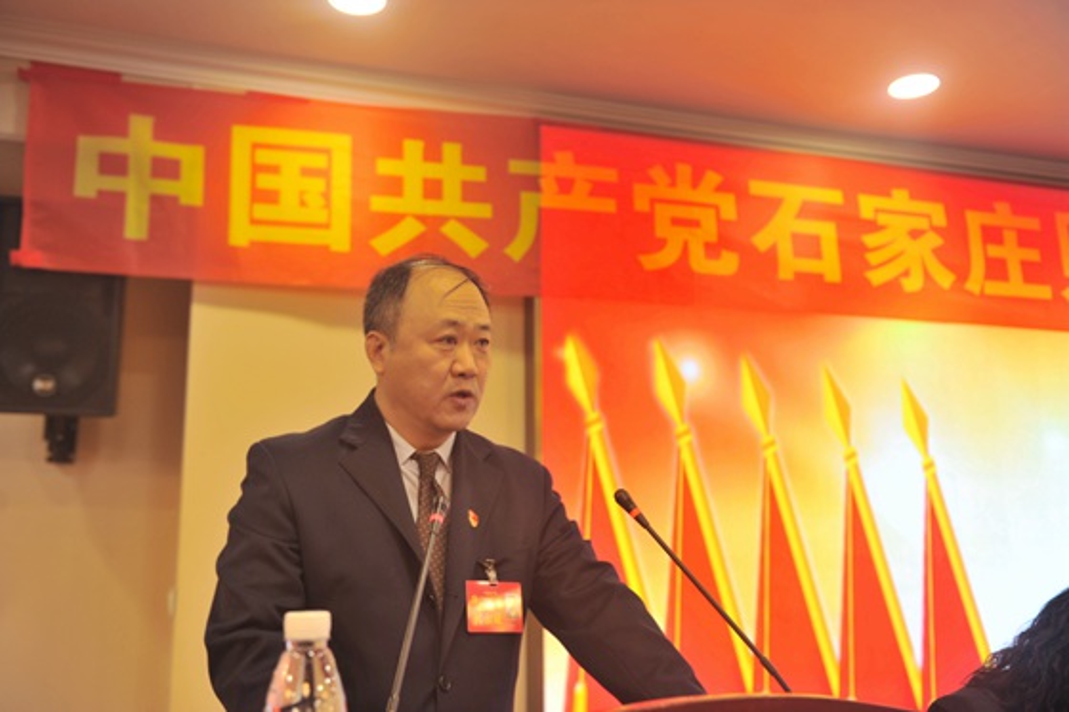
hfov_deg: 50.7
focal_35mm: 38
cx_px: 534
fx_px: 1128
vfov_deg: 35.0
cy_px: 356
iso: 200
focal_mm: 38
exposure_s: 1/40
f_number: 3.2
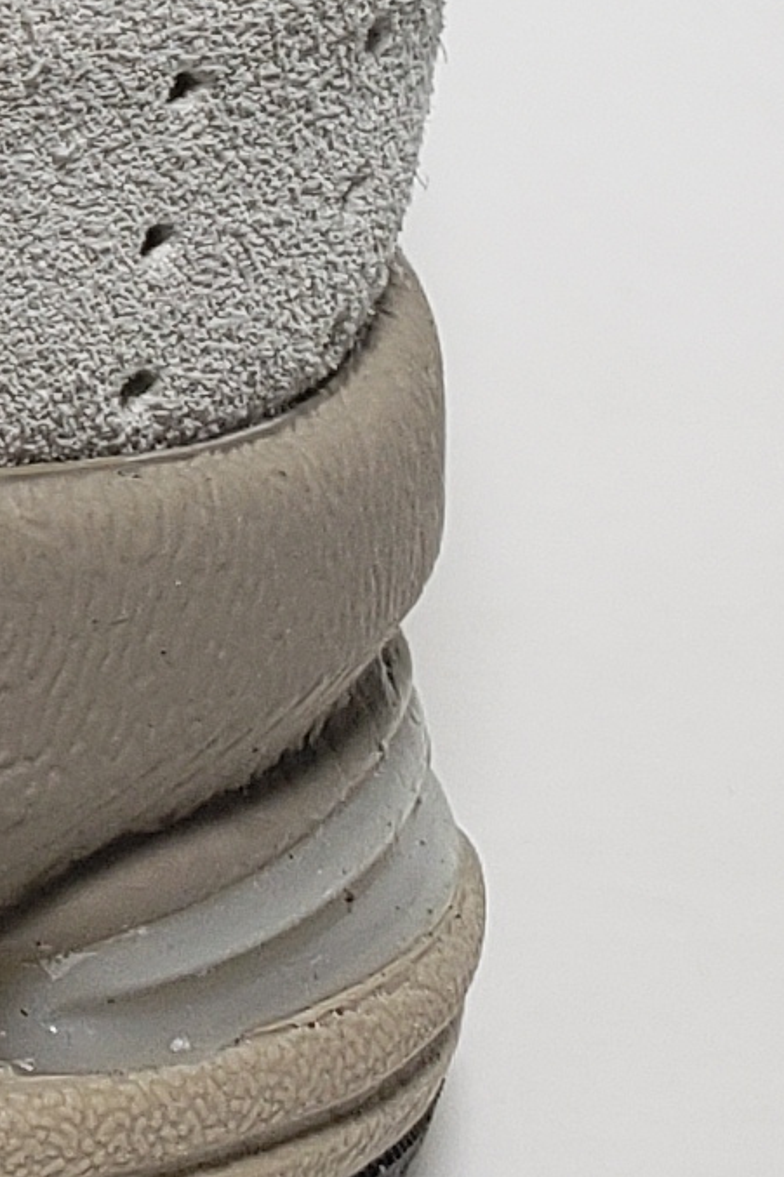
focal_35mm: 161
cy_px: -728
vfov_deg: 12.0
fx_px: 5262
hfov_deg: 7.0
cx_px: -2048
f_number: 2.4
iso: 50
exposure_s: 1/168
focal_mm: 4.3
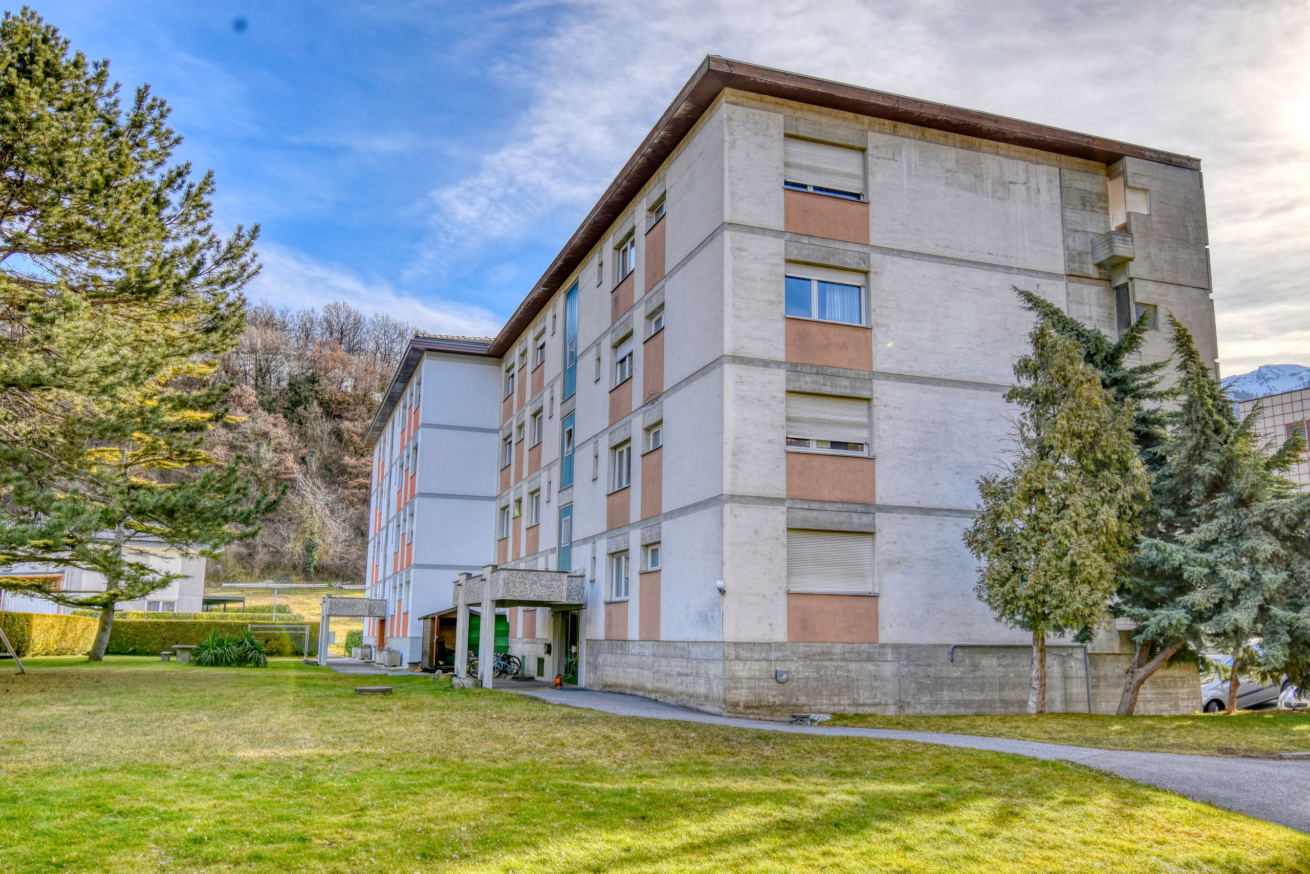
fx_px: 1092
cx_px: 655
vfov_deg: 43.6
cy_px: 437
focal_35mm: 30
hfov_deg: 61.9
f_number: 8
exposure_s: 1/250
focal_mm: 20
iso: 100
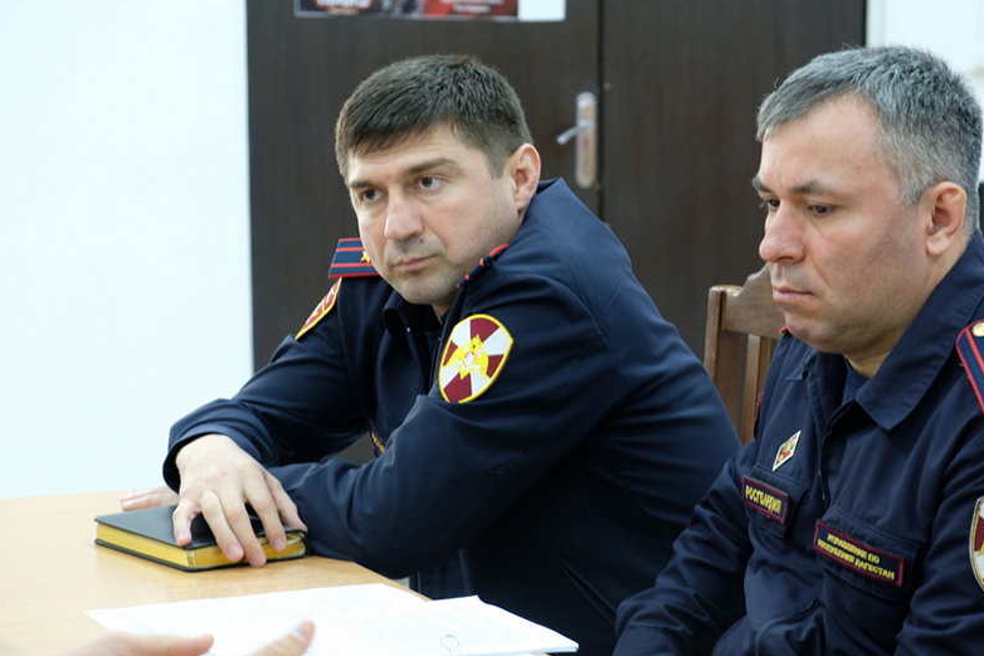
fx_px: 2815
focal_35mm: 103
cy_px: 391
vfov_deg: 13.3
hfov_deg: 19.8
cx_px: 596
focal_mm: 55
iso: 1000
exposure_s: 1/26
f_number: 4
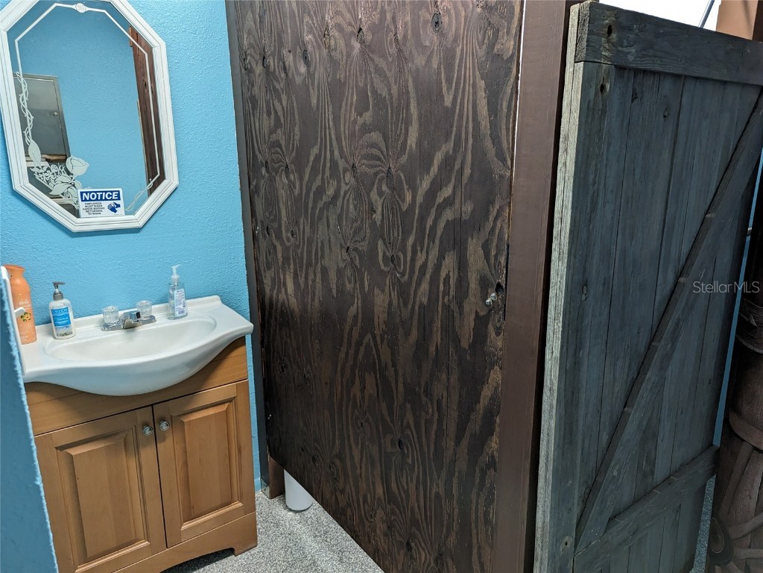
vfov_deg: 56.8
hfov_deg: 71.6
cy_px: 286
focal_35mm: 24
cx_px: 382
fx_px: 529
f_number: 1.85
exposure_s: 1/40
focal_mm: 6.81
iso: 291
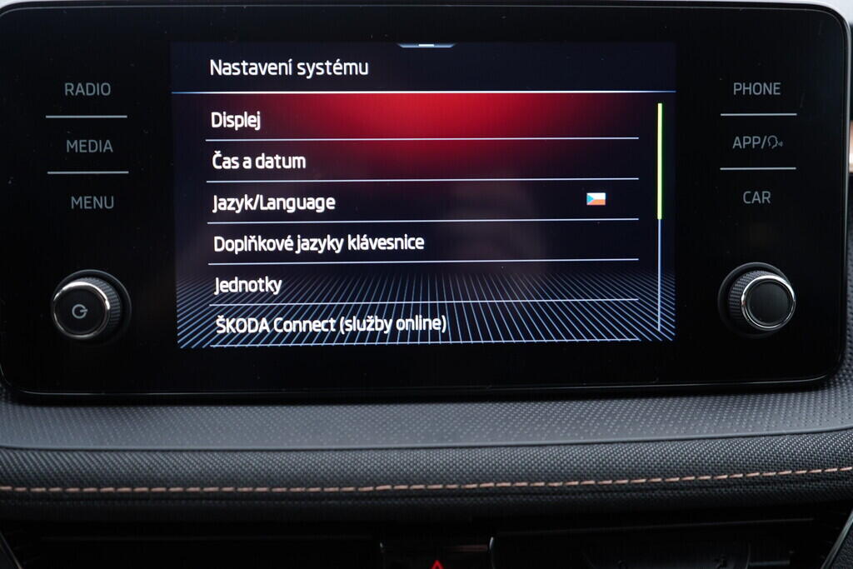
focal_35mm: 36
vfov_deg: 36.9
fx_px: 853
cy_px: 284
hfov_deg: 53.1
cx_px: 426
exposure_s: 1/40
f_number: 2.8
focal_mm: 24
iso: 200
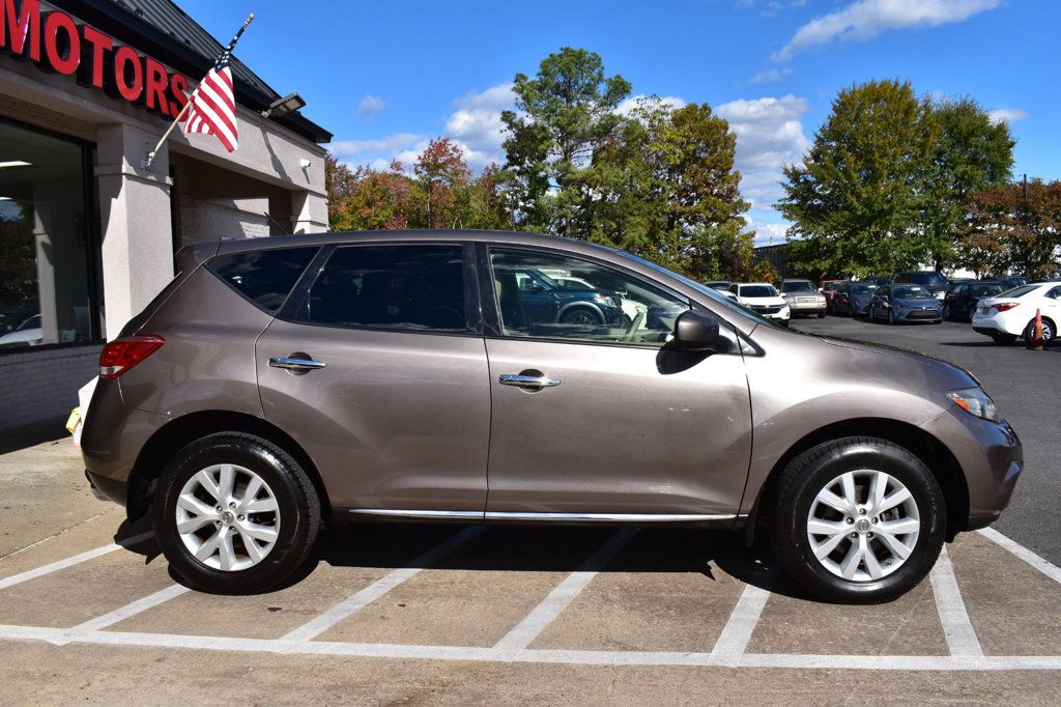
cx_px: 530
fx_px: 795
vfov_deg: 47.9
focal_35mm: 27
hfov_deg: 67.4
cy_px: 354
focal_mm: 18
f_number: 11
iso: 200
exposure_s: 1/500
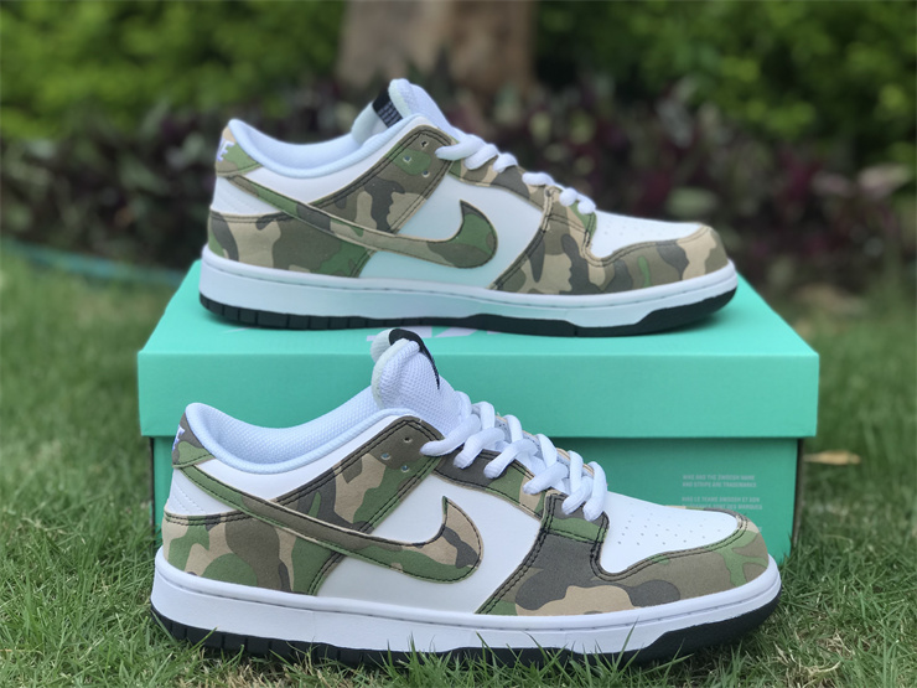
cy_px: 344
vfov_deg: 25.7
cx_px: 458
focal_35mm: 57
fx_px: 1510
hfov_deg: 33.8
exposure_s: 1/336
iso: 20
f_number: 2.8
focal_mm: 6.6
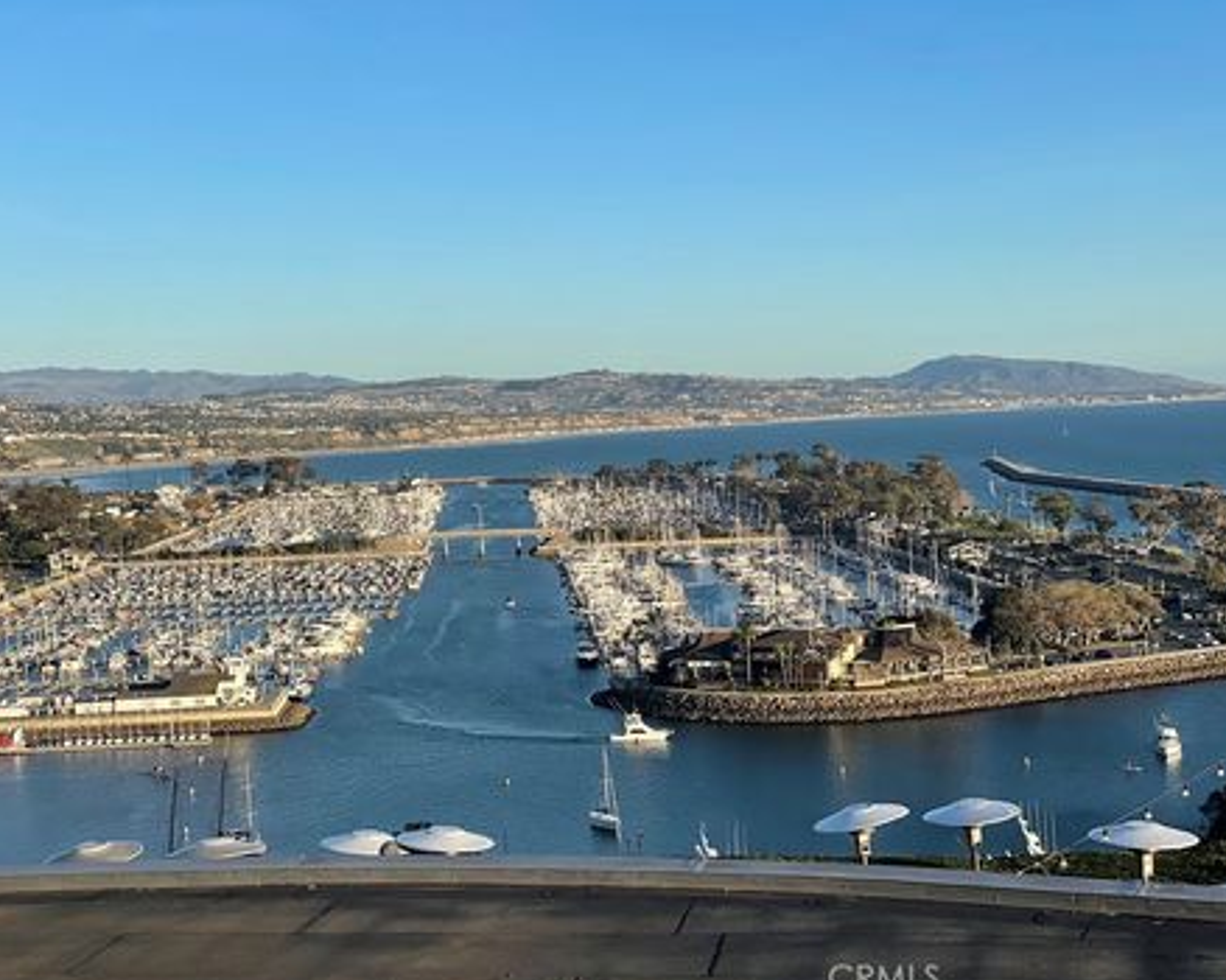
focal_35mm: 58
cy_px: 472
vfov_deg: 26.2
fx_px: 2104
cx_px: 582
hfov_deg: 32.5
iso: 25
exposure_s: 1/1229
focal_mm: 6
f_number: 2
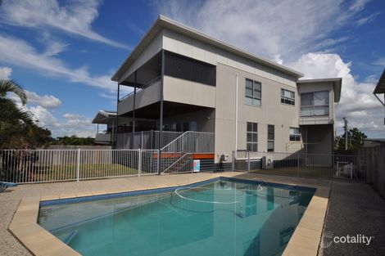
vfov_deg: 67.3
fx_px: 192
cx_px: 192
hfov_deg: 90.0
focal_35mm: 18
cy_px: 128
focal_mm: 12
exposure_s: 1/200
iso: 200
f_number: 18
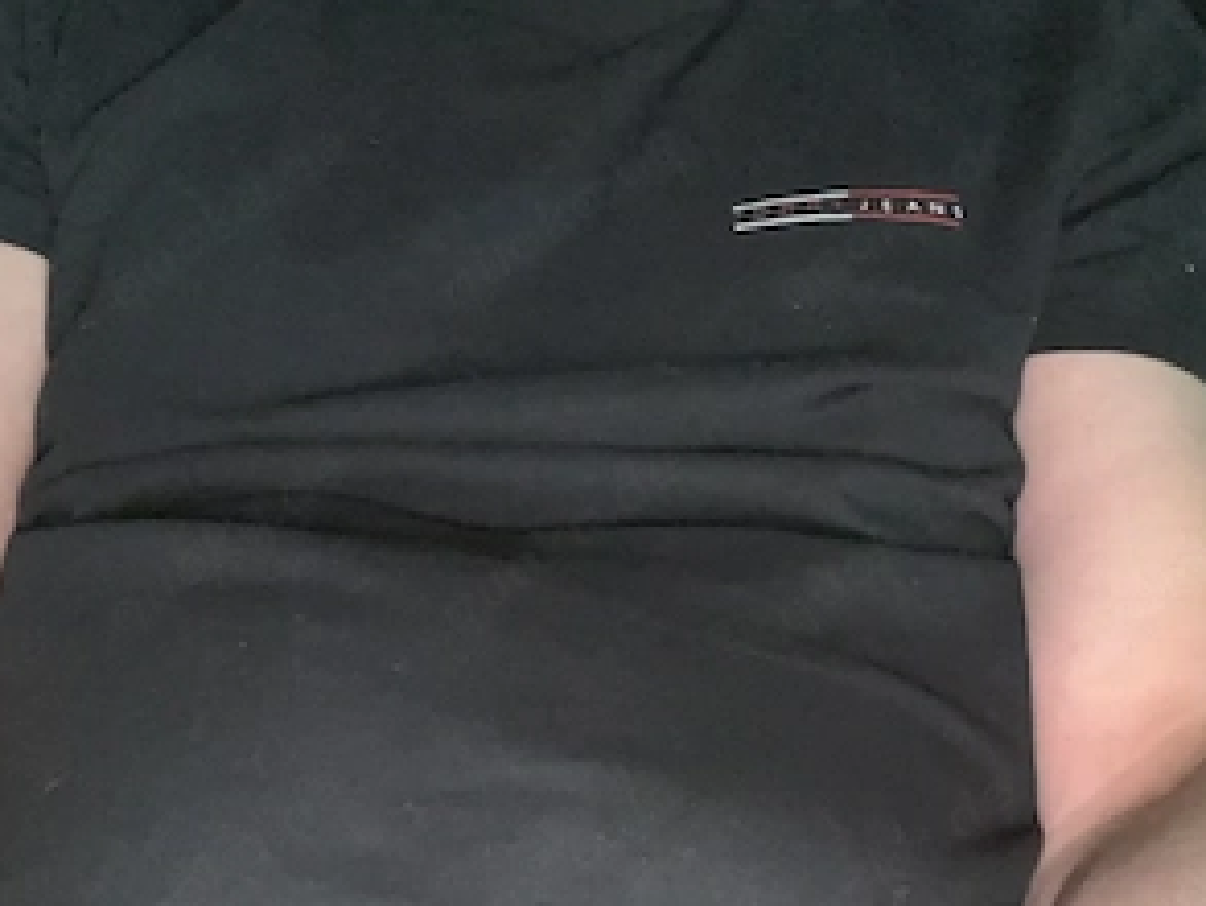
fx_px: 1429
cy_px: 577
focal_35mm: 41
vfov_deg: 34.9
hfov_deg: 45.8
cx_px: 609
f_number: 2.2
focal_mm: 2.71
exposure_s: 1/18
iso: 2000
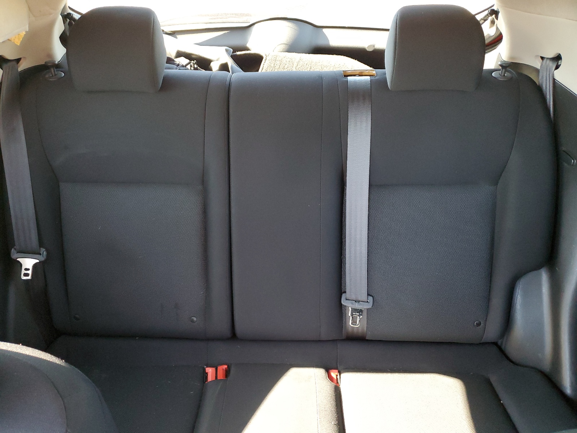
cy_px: 216
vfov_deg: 53.1
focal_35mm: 26
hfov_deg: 67.3
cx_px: 288
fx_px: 433
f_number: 1.5
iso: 260
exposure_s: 1/60.2
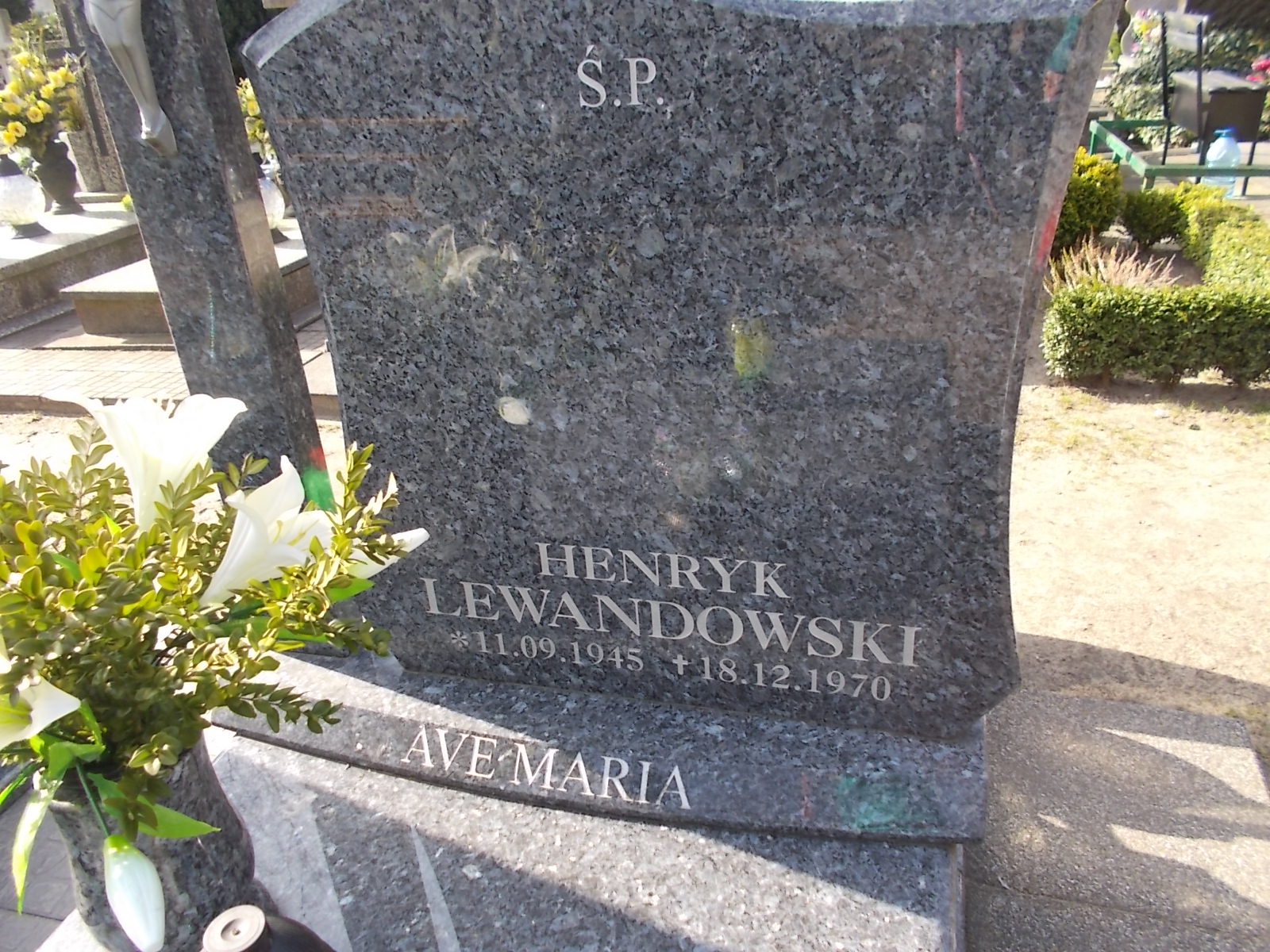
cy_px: 476
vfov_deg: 53.1
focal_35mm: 26
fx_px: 954
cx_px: 635
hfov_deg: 67.3
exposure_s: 1/160
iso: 80
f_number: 3.2
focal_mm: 4.6
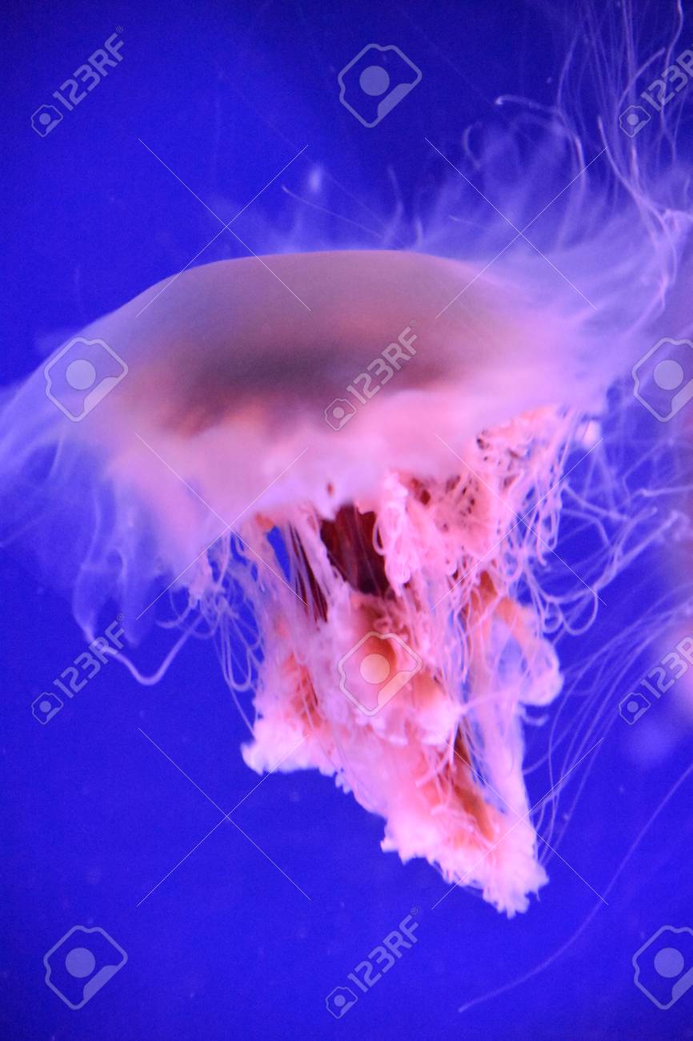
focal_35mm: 405
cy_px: 520
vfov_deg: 5.1
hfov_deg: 3.4
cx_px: 346
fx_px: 11700
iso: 12800
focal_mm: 270
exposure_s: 1/50
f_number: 6.3
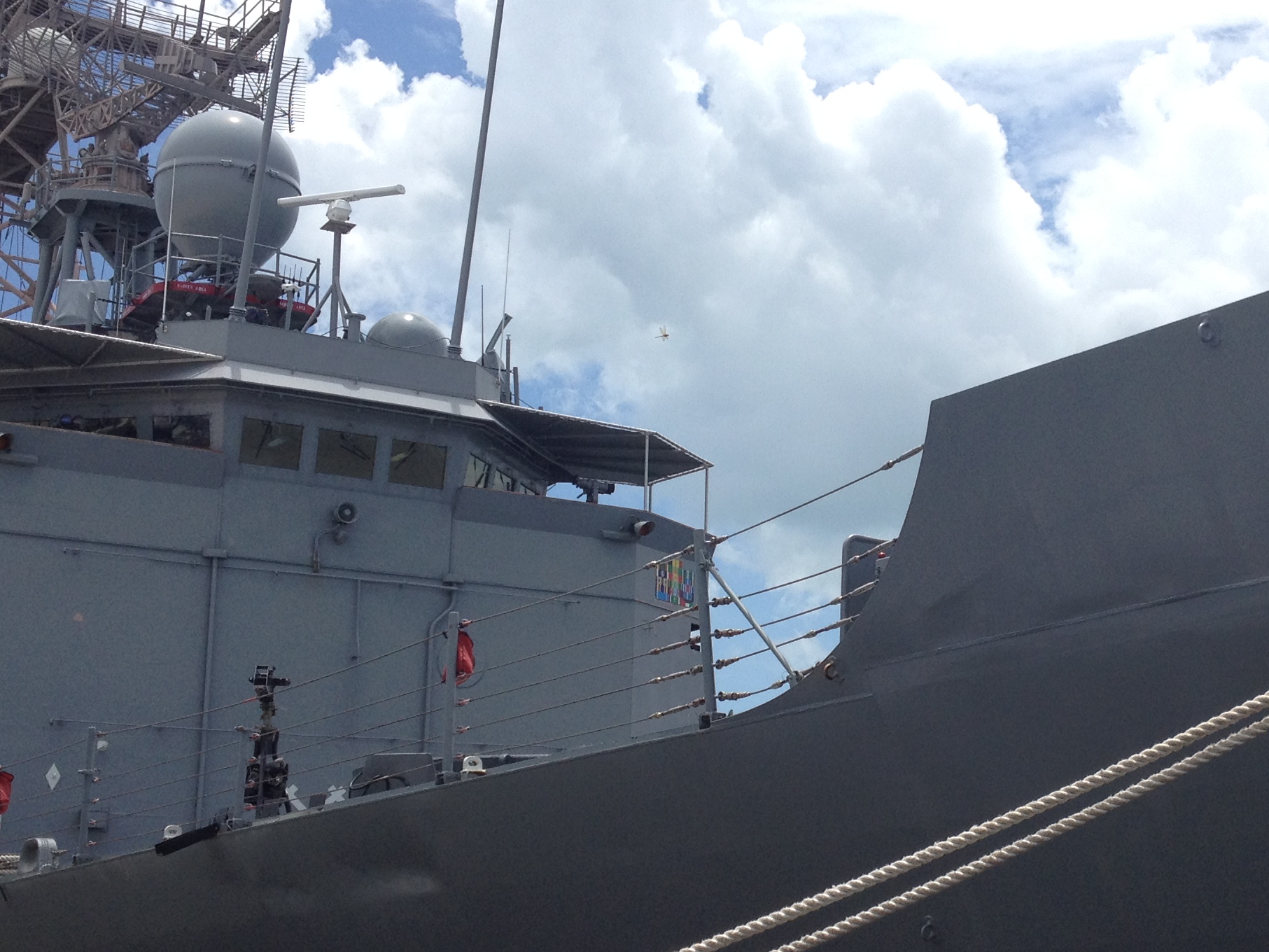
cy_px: 550
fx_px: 2310
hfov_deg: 30.3
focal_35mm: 63
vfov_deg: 23.3
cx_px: 914
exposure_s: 1/2208
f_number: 2.4
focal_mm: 4.28
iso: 50
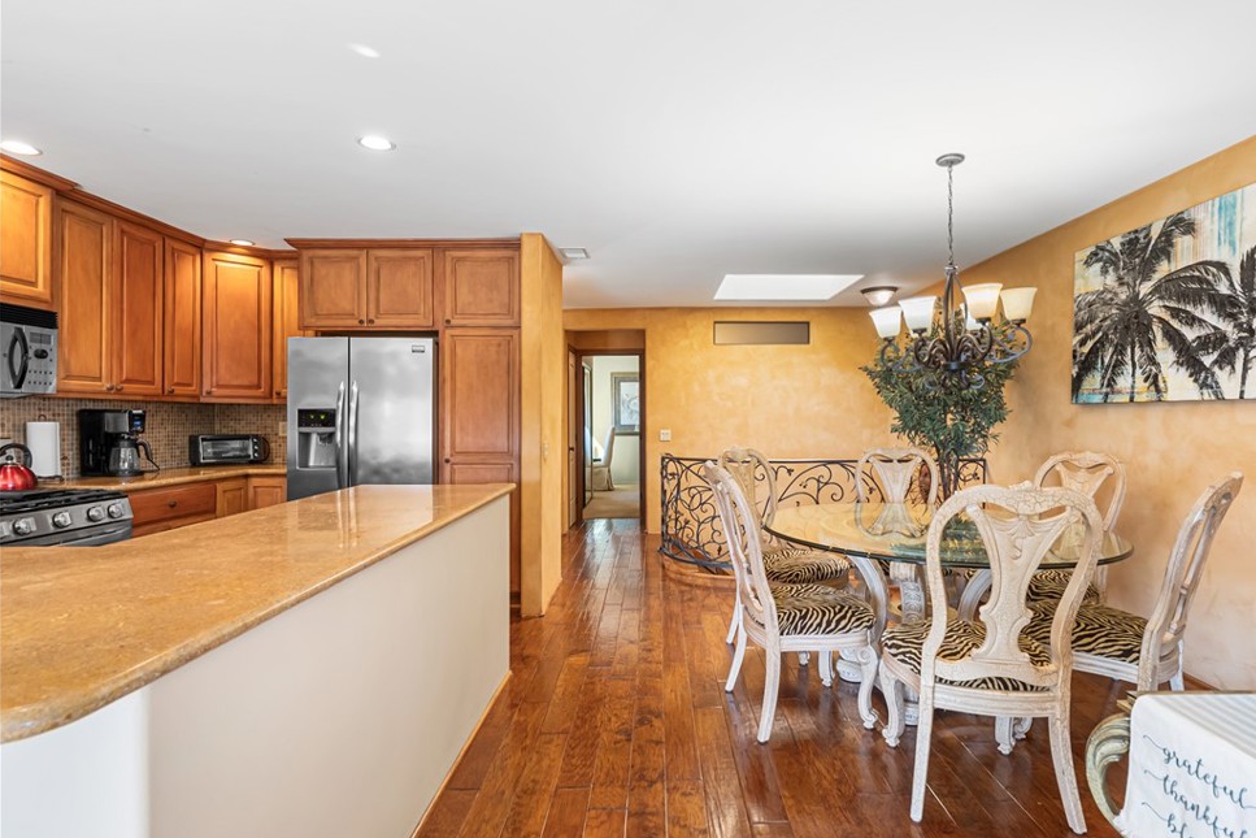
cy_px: 431
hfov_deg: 89.9
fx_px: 628
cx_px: 664
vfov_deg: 67.4
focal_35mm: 18
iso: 100
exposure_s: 2
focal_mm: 17
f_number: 9
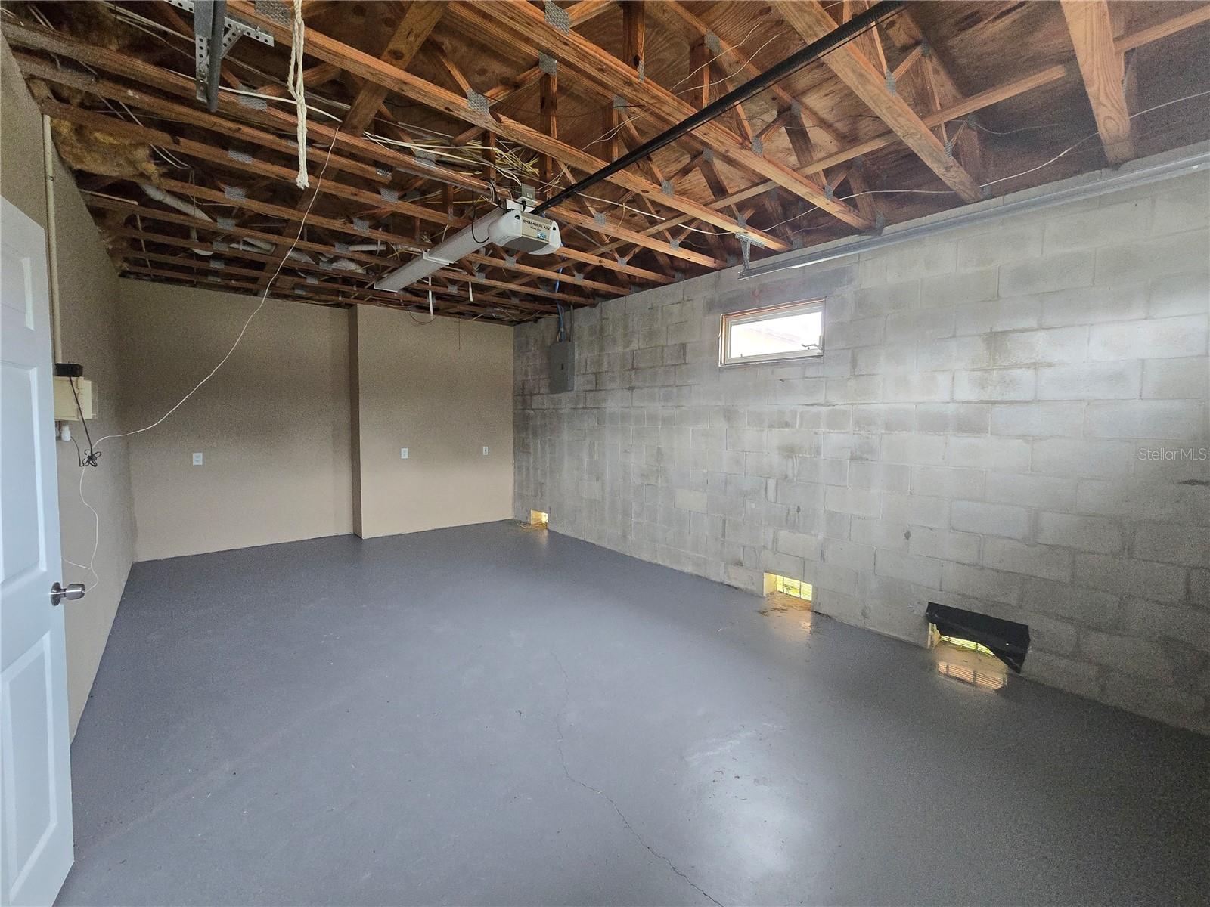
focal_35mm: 13
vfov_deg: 89.9
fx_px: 454
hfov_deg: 106.2
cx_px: 605
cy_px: 454
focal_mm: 2.2
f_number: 2.2
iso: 500
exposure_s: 1/60
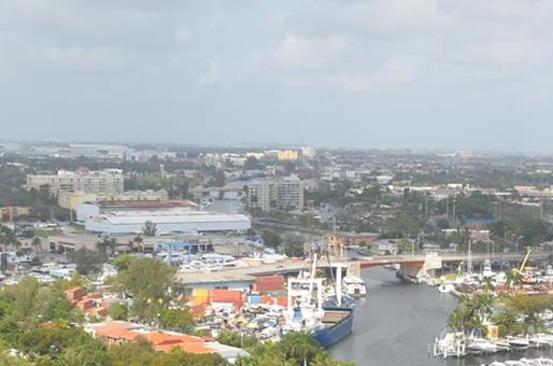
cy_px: 372
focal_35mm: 84
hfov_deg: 23.4
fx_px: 1287
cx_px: 533
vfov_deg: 15.8
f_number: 8
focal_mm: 18
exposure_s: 1/250
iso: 100
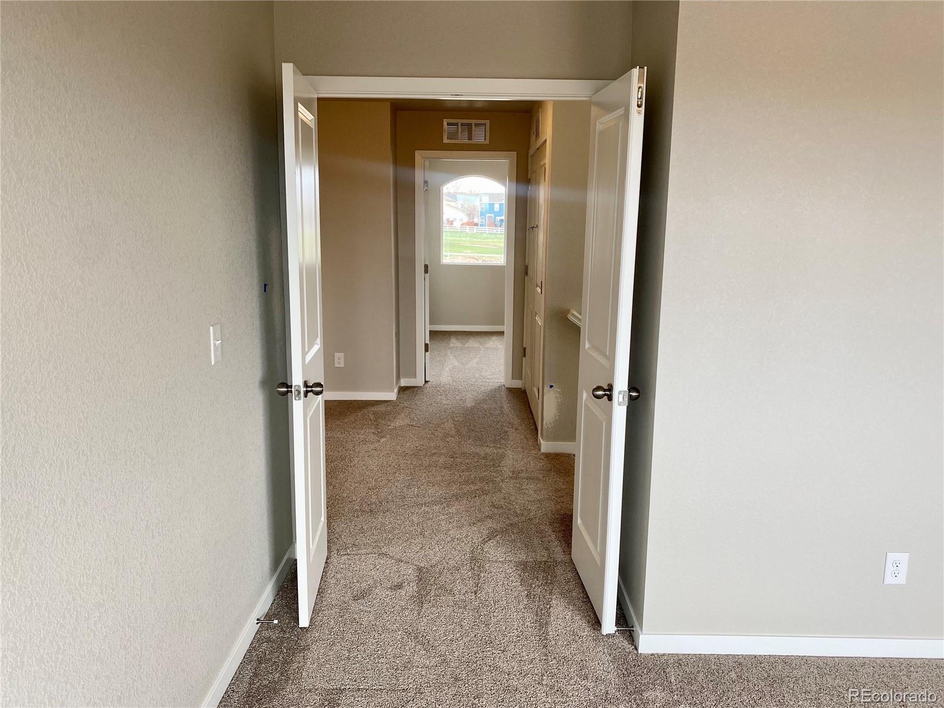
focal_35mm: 26
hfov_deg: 67.3
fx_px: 709
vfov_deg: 53.1
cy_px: 354
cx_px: 472
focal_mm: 4.25
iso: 100
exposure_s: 1/120
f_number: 1.8
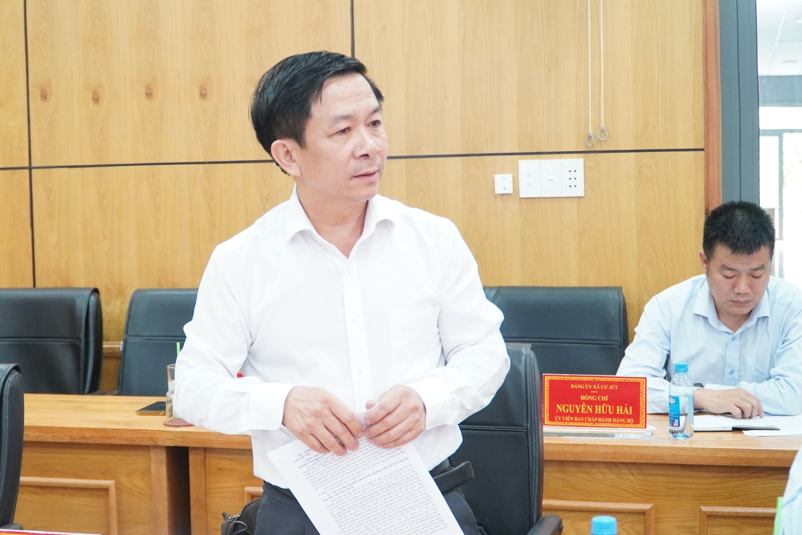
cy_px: 268
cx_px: 401
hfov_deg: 40.0
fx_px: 1103
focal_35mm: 50
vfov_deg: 27.3
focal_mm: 33
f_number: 4
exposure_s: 1/50
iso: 1600
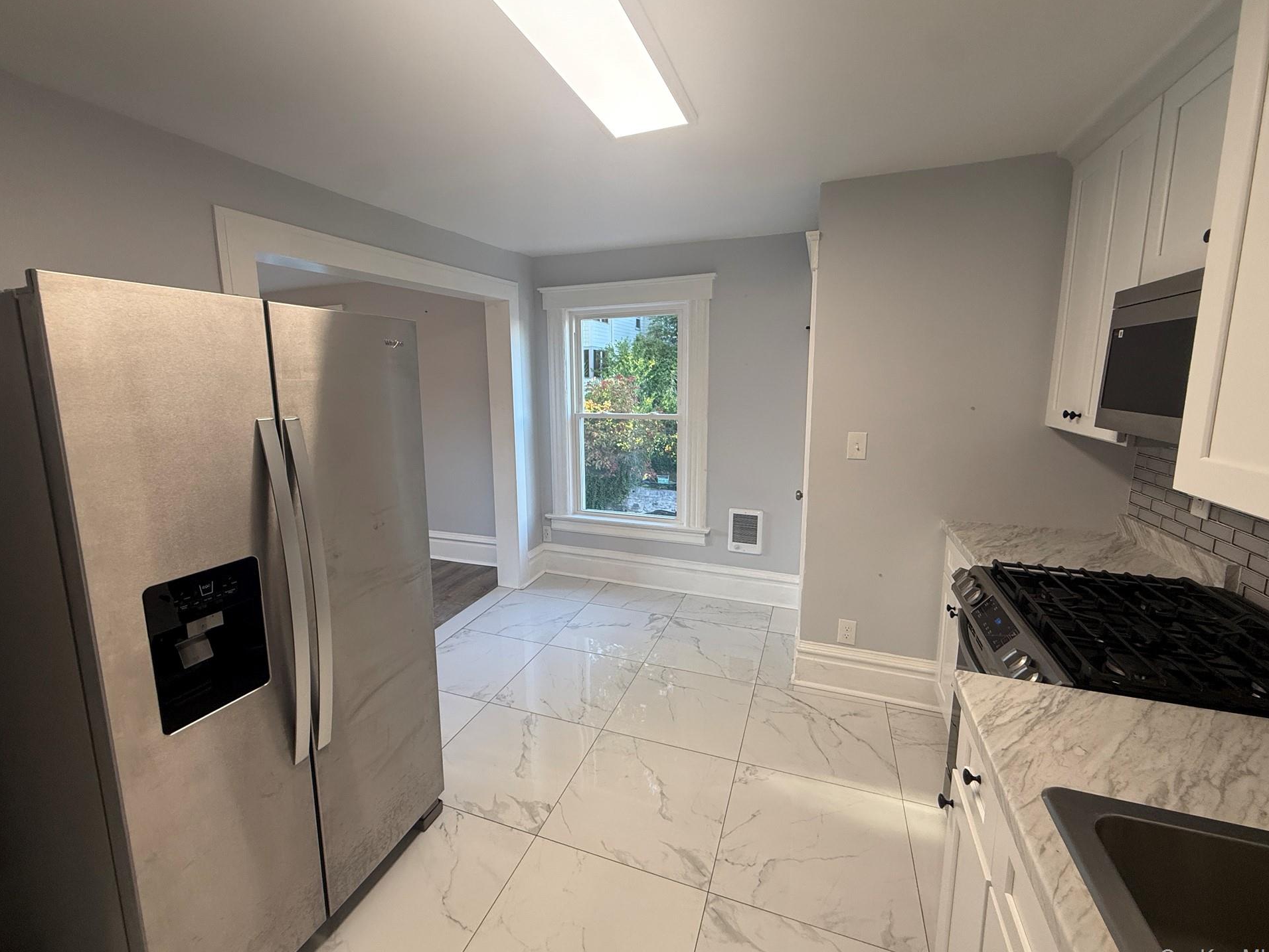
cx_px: 615
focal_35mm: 15
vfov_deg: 81.7
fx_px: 550
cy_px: 463
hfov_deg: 98.1
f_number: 2.2
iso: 125
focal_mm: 2.22
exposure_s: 1/120
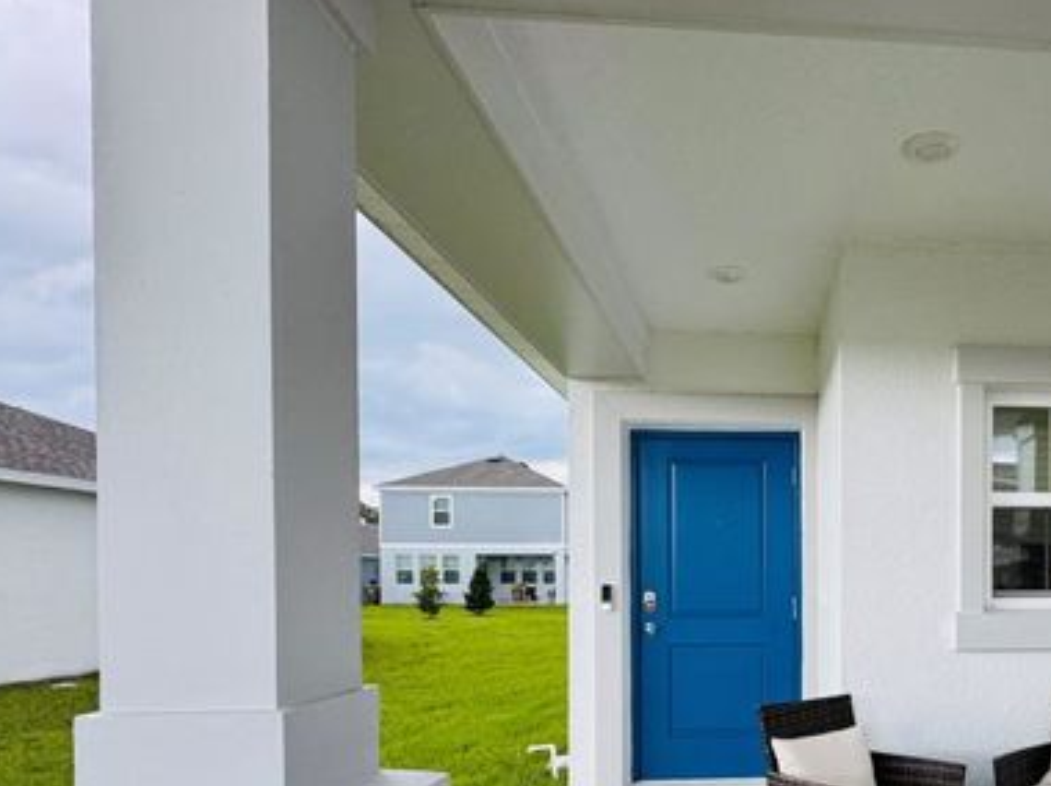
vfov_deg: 50.8
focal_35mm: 26
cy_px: 590
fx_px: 788
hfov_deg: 62.2
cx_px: 828
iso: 64
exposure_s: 1/99
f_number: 2.2
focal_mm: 2.22
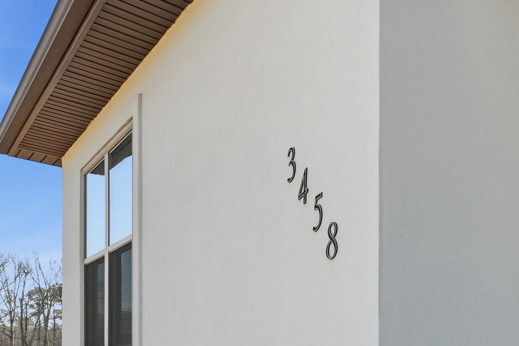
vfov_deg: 33.3
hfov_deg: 43.4
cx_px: 559
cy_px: 375
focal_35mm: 35
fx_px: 504
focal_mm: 10
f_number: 9
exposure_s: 1/400
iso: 250
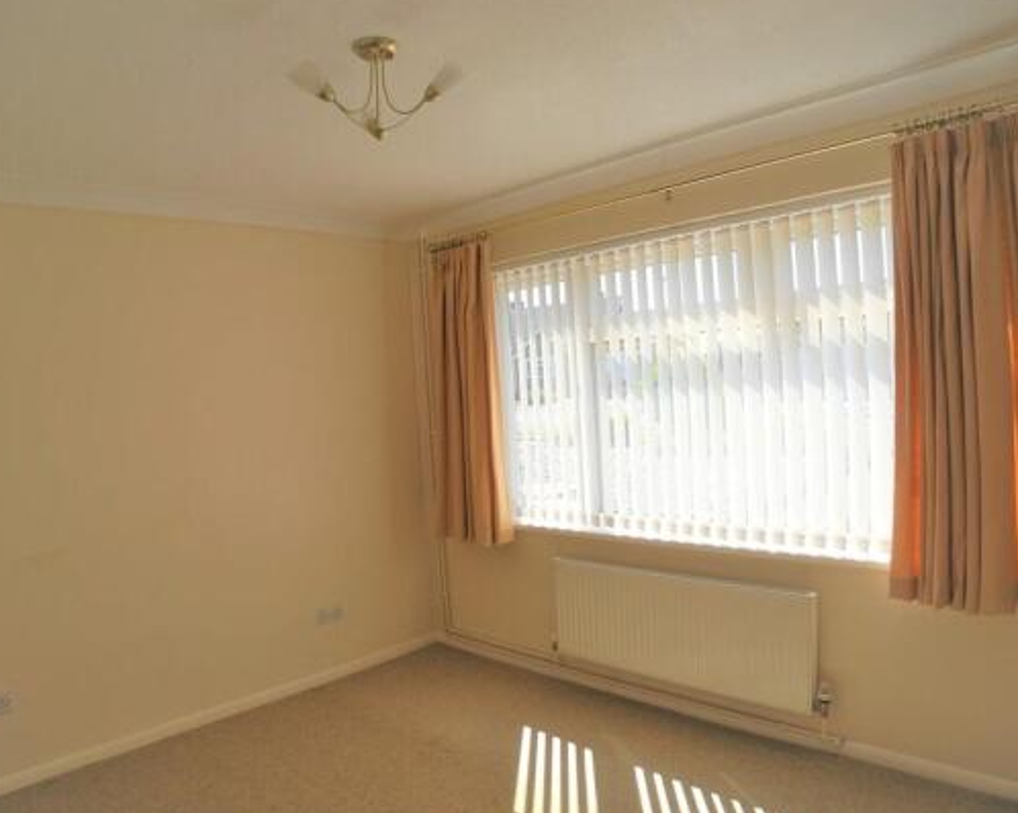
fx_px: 964
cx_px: 502
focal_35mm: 32
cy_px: 434
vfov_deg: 45.7
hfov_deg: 55.7
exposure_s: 1/641
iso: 100
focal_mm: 6
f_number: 2.8
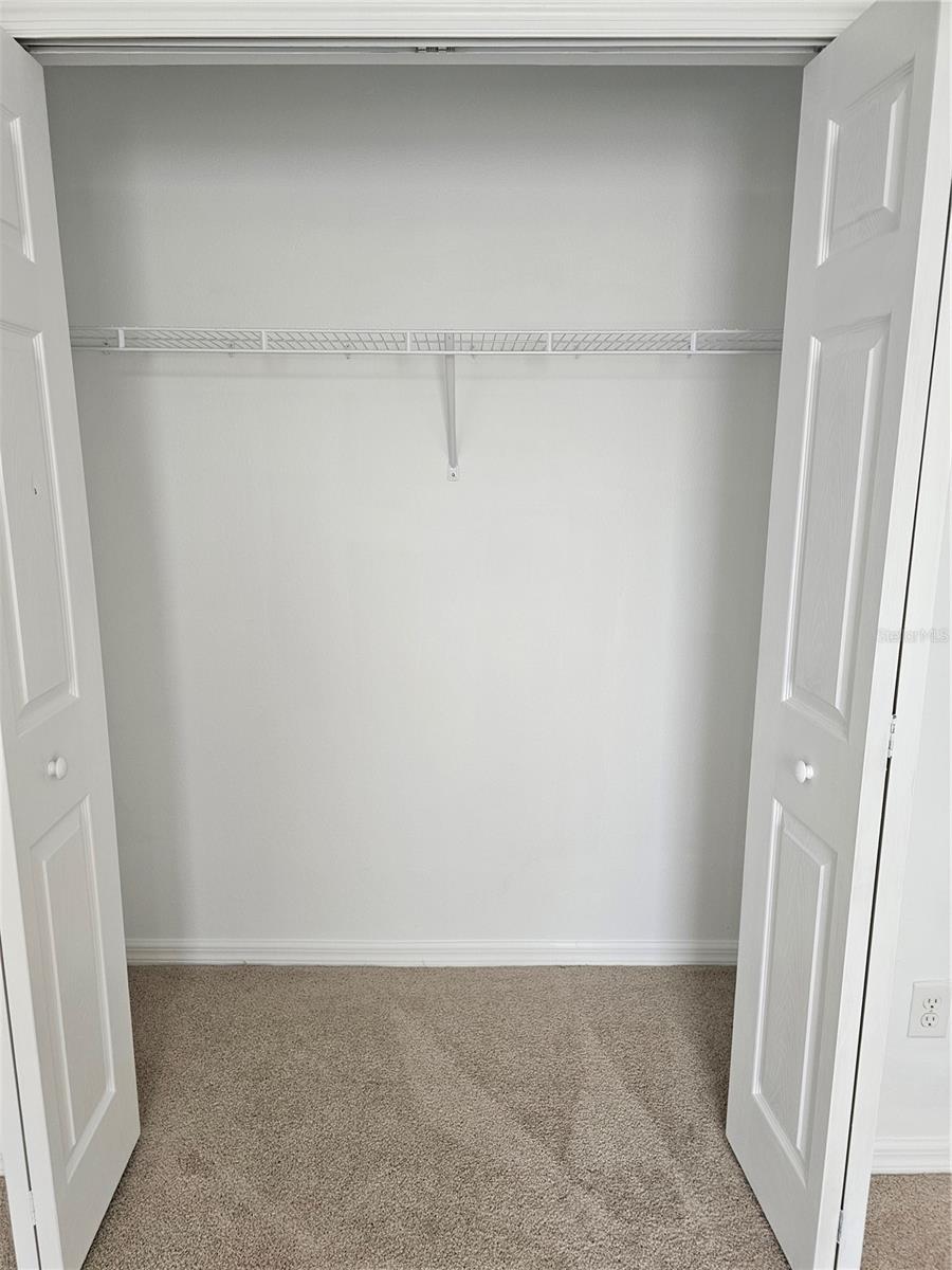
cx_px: 476
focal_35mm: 23
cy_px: 635
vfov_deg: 73.9
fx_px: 843
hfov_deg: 58.9
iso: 160
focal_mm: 6.3
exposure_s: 1/180
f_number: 1.7
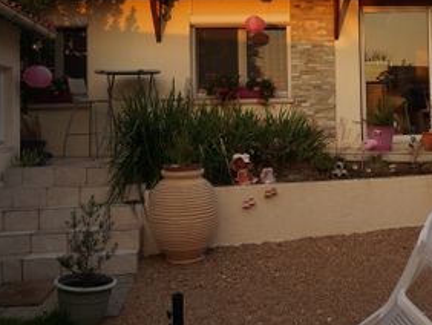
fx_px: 612
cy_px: 107
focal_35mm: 49
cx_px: 358
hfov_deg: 37.2
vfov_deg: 29.5
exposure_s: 1/80
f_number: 5
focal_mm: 16
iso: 100
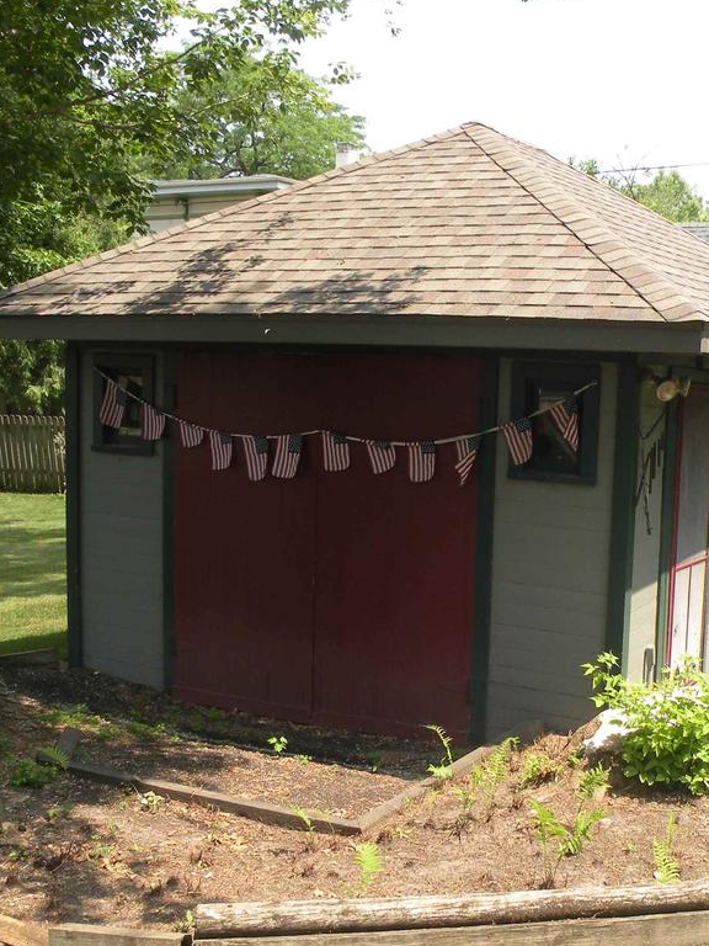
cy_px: 495
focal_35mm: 45
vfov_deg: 42.1
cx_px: 505
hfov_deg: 31.8
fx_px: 1229
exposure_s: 1/131
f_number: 4.5
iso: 64
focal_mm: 4.7
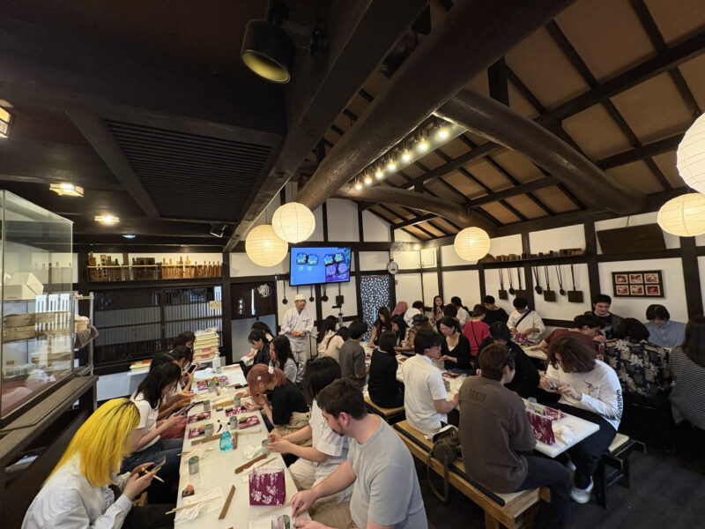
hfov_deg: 102.1
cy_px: 264
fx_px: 285
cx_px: 352
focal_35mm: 14
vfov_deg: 85.7
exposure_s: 1/60
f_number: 2.2
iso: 400
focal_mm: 2.22
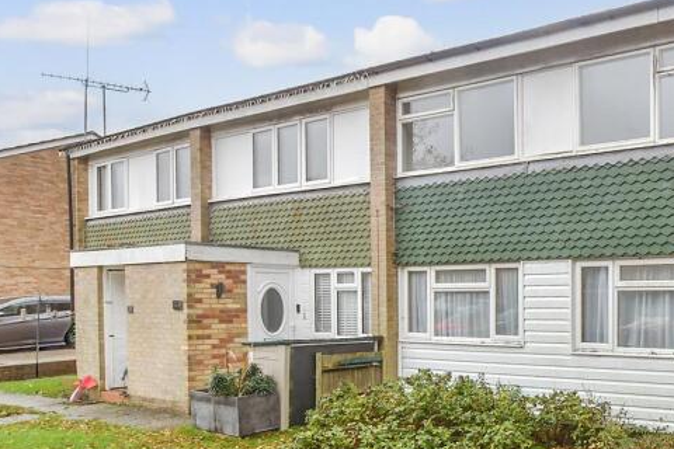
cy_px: 315
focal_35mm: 32
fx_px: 599
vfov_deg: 40.4
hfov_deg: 48.7
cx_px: 668
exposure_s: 1/40
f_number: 8
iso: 160
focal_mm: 10
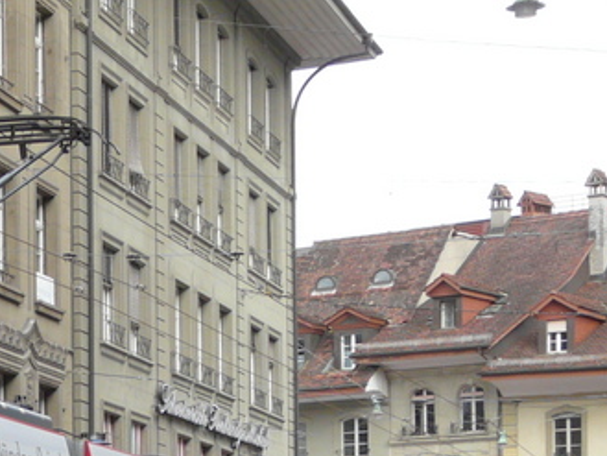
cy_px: 600
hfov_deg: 12.4
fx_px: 2719
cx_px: -149
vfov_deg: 9.4
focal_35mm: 155
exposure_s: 1/160
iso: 100
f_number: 4
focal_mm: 8.3
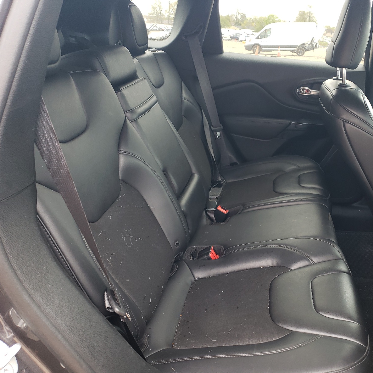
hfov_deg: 51.9
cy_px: 188
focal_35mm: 31
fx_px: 378
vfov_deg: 52.5
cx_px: 238
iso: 58
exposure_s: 1/120
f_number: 1.5
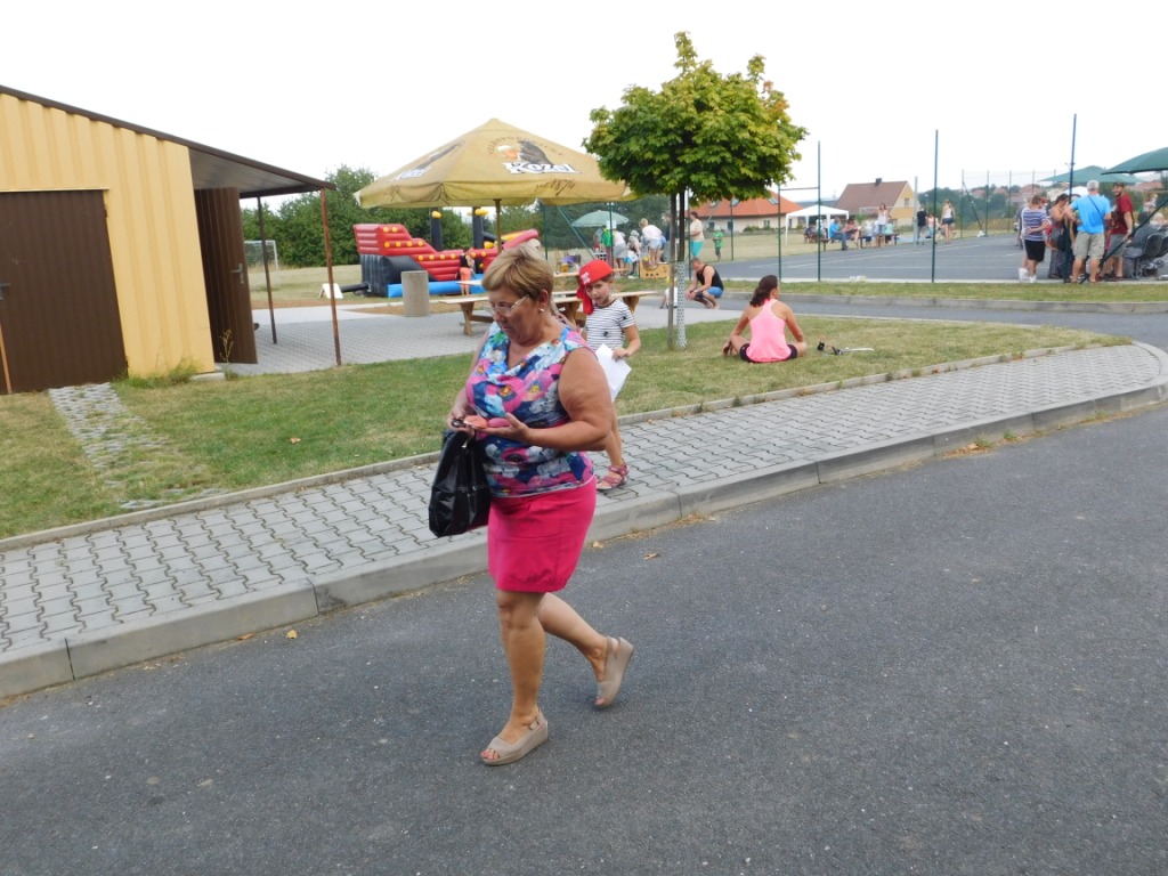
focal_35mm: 30
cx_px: 584
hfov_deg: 60.0
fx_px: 1012
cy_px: 438
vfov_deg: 46.8
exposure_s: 1/400
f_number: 3.2
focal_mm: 5.3
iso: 125
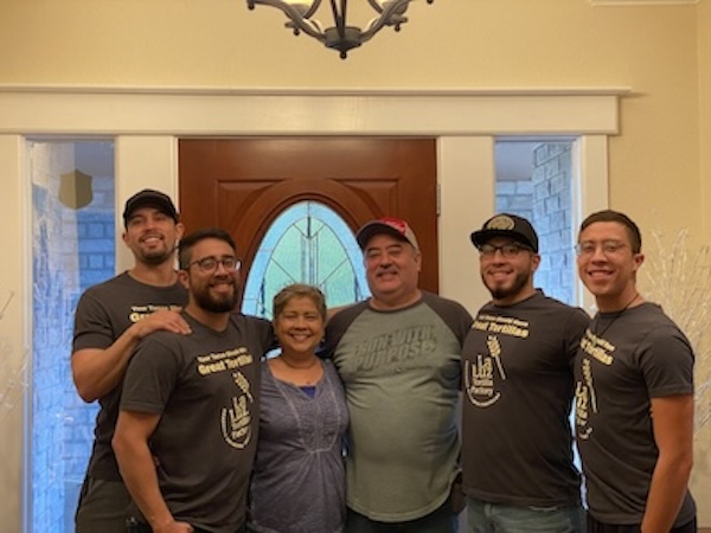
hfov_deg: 36.8
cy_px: 266
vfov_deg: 28.0
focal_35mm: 52
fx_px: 1068
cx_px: 356
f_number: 2
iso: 200
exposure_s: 1/60
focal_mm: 6
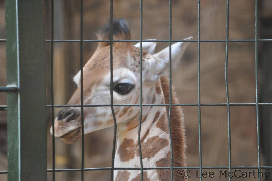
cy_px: 90
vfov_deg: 3.0
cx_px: 136
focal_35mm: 450
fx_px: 3396
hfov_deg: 4.6
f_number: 5.6
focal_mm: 300
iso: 800
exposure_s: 1/15
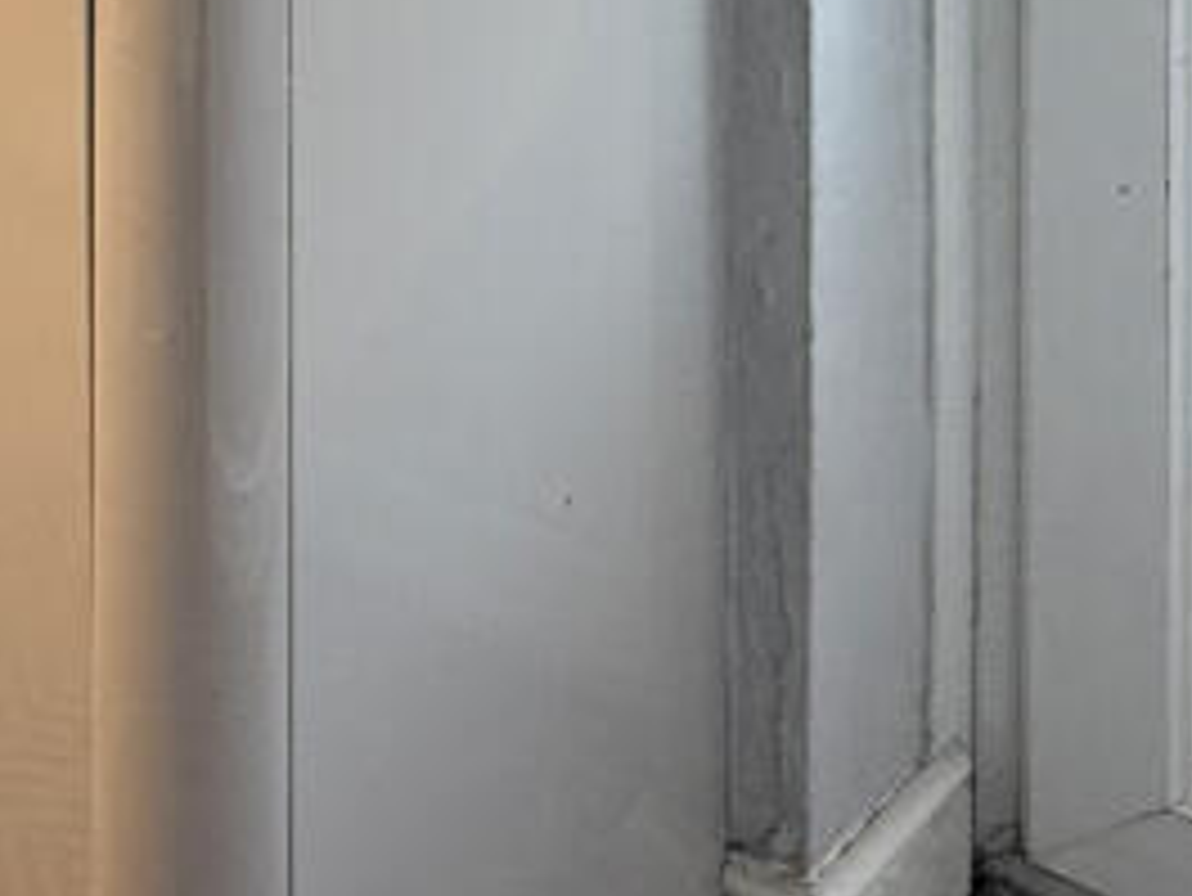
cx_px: -292
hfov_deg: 29.7
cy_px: -468
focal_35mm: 54
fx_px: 1860
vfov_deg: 22.1
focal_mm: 2.22
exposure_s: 1/50
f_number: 2.2
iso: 200
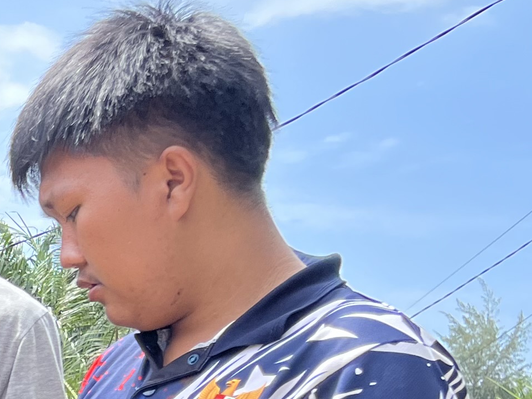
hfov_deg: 15.1
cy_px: 581
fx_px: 1675
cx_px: -494
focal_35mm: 109
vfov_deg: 12.9
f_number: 1.6
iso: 50
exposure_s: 1/621
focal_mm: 5.1
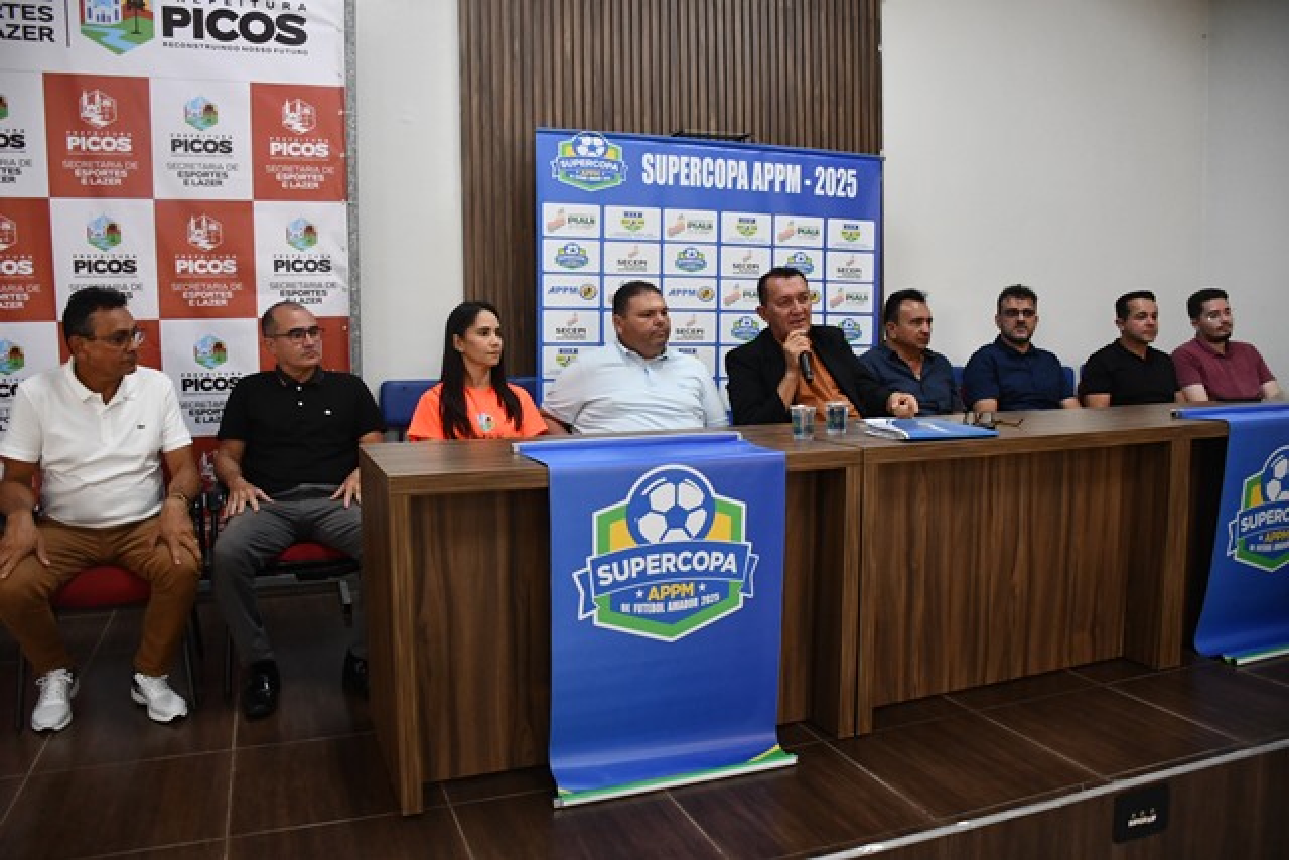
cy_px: 430
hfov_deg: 67.4
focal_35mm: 27
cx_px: 644
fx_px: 967
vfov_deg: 48.0
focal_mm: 18
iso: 2000
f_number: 3.5
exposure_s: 1/125
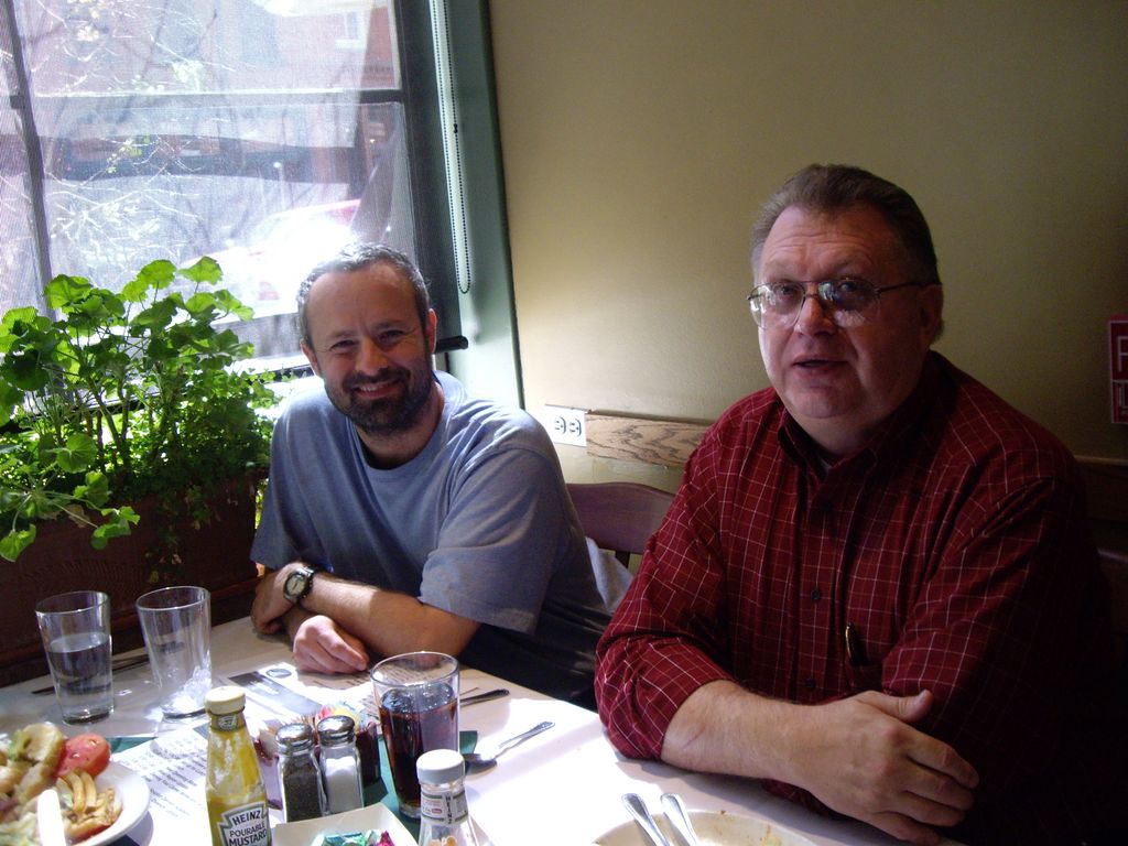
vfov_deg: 37.7
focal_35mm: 38
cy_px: 423
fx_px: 1238
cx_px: 564
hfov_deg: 49.0
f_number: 2.7
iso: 200
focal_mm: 6.2
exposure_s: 1/50
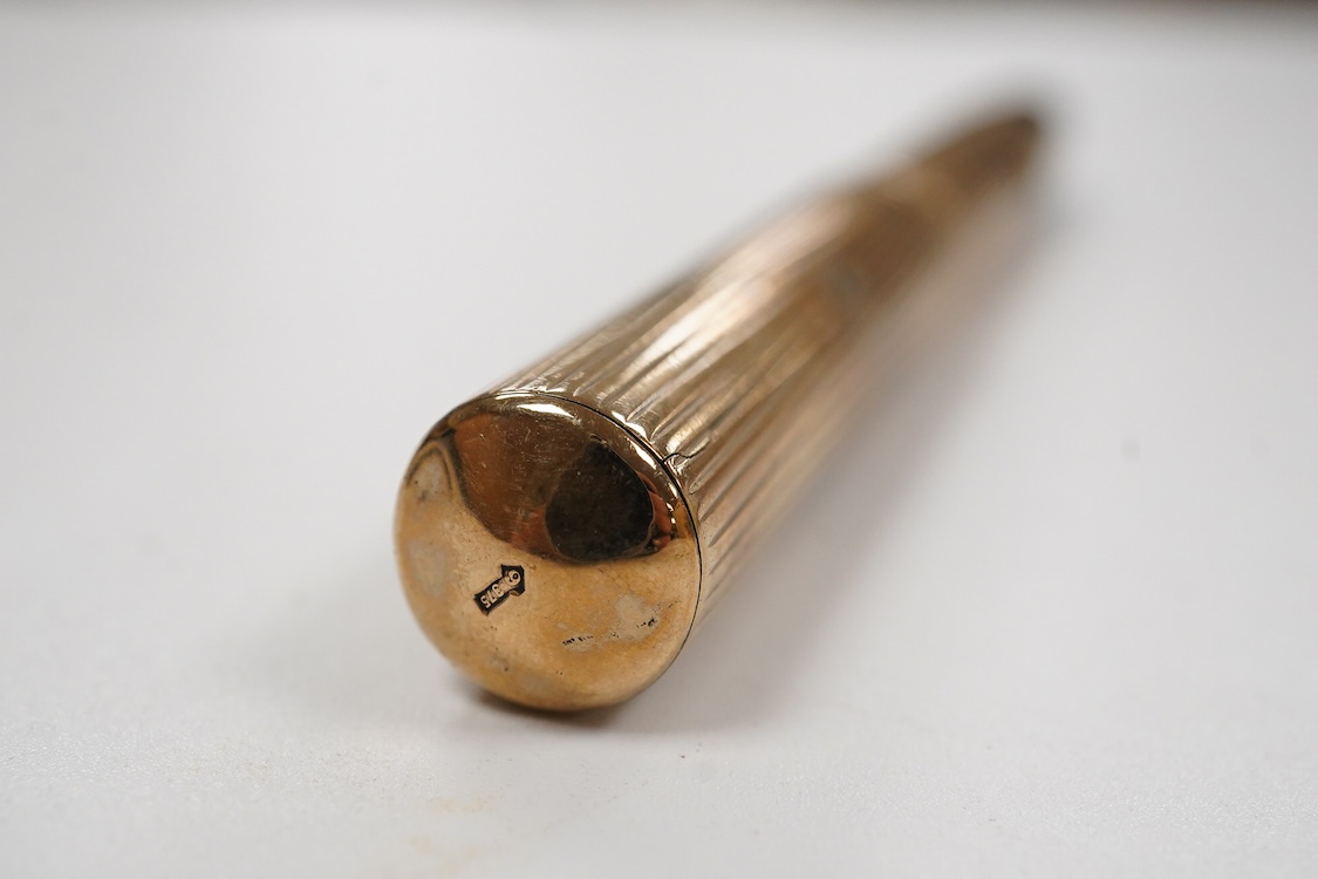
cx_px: 659
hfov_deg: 43.6
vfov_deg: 29.9
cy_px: 440
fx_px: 1647
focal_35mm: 45
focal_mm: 30
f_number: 13
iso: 2500
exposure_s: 1/200
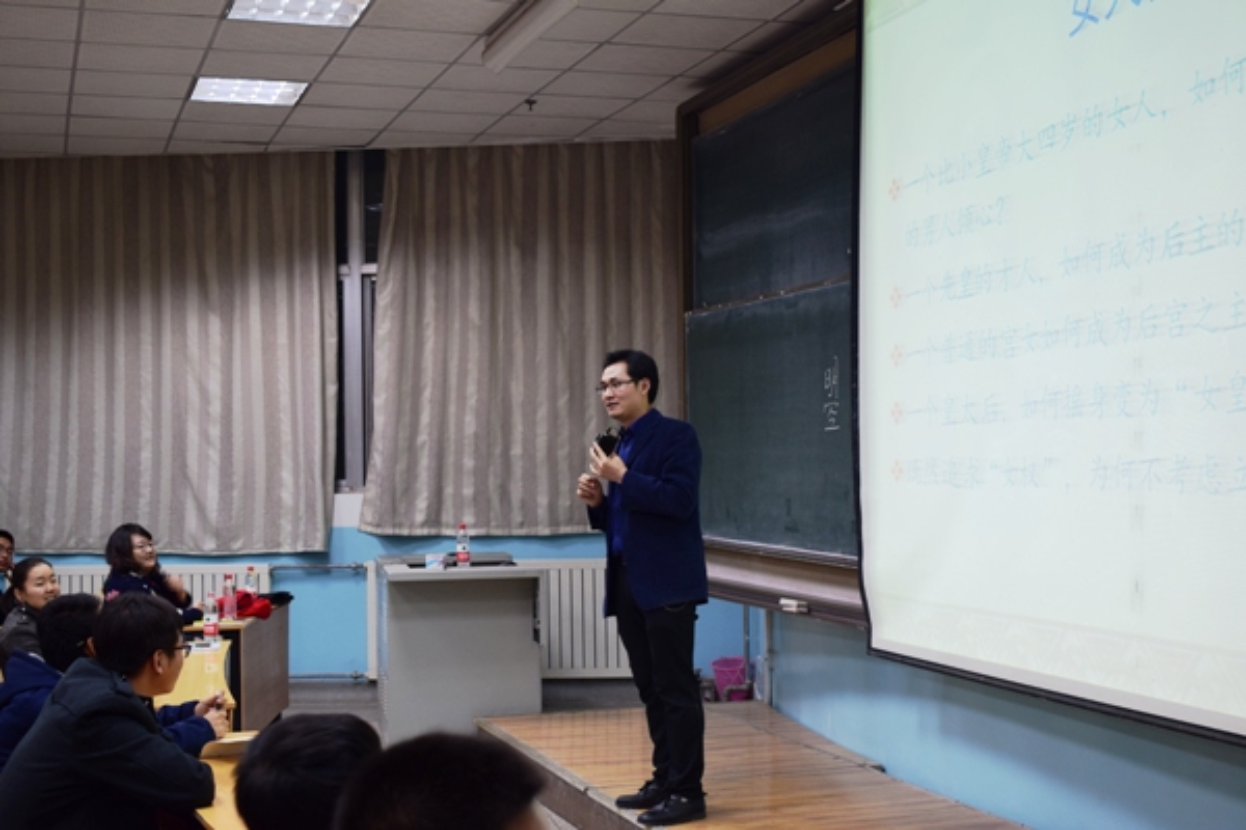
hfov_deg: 38.9
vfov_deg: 26.5
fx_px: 1765
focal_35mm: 51
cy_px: 415
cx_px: 623
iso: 640
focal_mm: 34
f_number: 6.7
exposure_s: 1/15
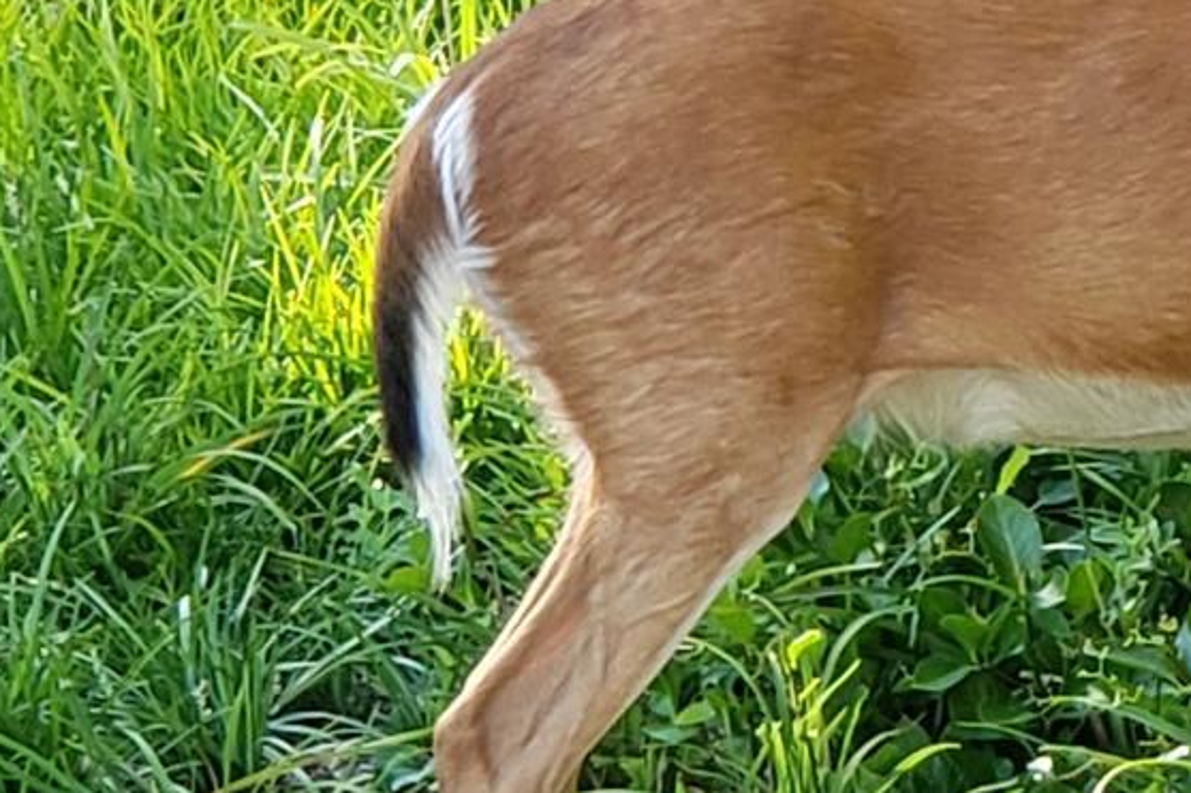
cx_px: 1837
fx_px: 6581
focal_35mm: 199
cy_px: 96
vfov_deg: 6.9
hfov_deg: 10.0
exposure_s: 1/120
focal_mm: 6
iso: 50
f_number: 2.4
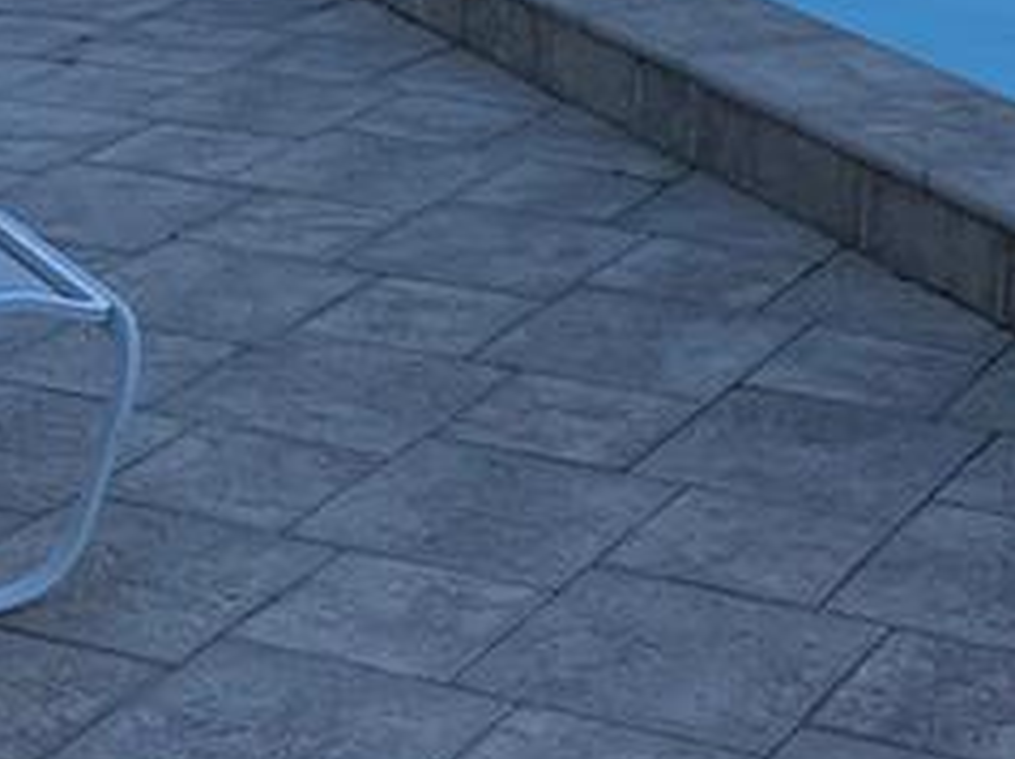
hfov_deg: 17.6
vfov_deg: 12.8
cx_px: 525
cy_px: -205
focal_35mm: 112
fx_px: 3281
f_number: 1.8
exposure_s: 1/1953
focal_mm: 4.25
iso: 25
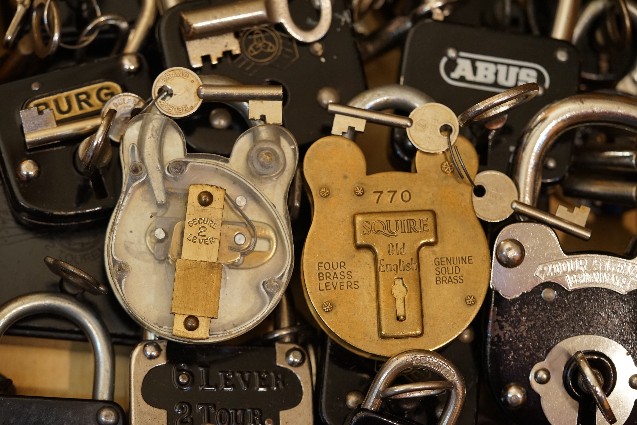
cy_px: 212
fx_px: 1592
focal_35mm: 90
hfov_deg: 22.6
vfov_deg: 15.2
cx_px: 318
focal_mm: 90
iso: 1600
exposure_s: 1/100
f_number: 4
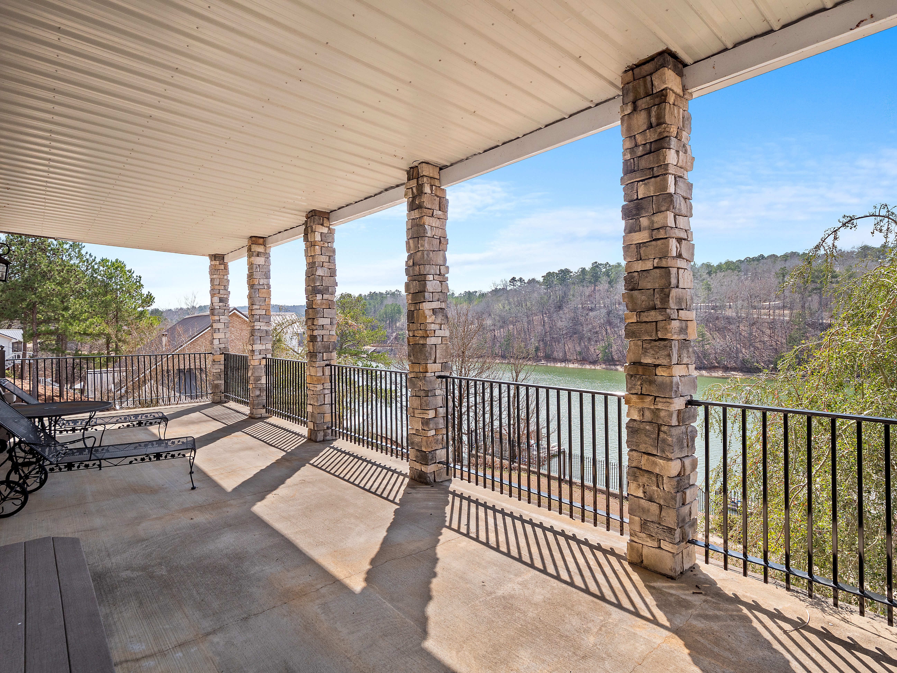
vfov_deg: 71.6
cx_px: 448
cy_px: 336
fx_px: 466
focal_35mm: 18
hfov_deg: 87.8
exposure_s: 1/400
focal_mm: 9
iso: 200
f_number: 5.6
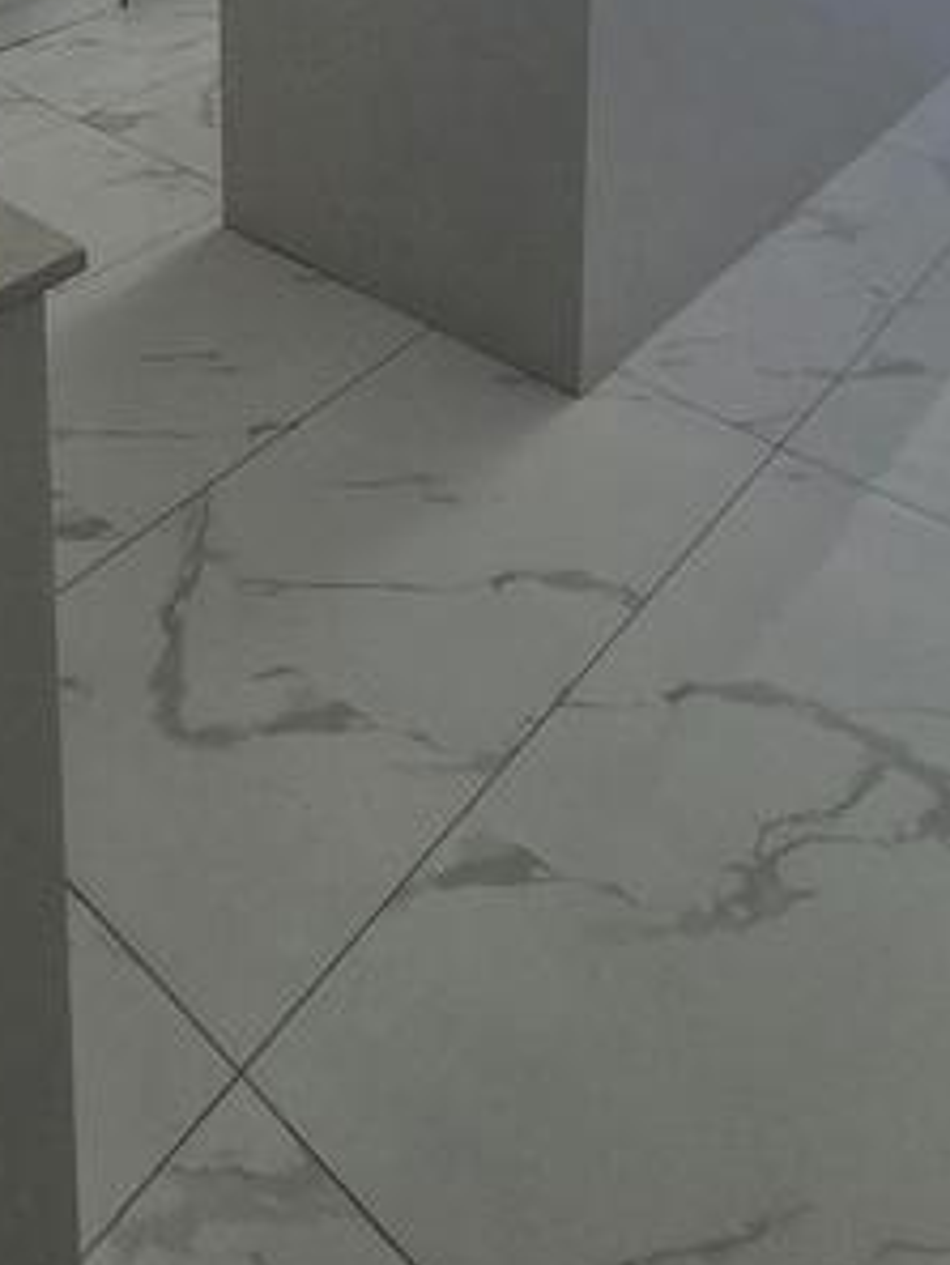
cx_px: 260
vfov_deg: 37.2
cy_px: -315
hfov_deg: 39.8
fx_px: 1280
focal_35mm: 35
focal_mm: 1.74
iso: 50
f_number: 2.2
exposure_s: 1/100
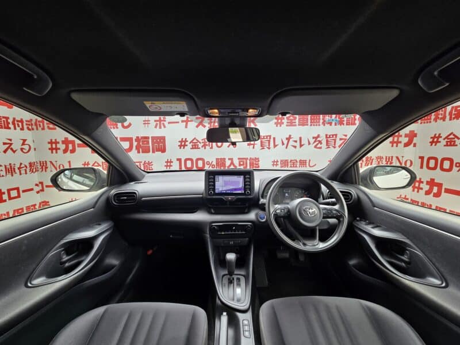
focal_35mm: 13
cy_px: 172
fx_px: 173
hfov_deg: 106.2
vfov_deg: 89.9
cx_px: 230
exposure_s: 1/100
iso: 80
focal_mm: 2.2
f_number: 2.2
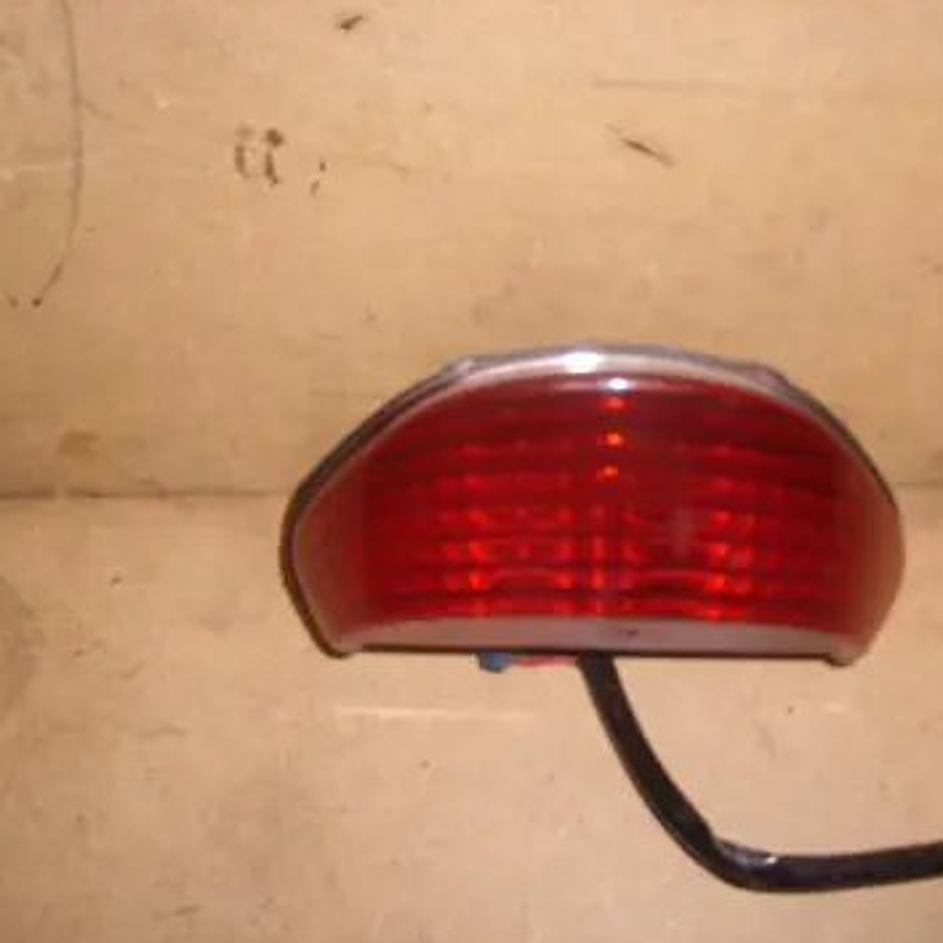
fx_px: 1294
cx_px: 575
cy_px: 472
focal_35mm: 42
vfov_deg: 40.0
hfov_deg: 39.8
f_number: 2.8
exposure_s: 1/30
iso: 50
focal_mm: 5.8
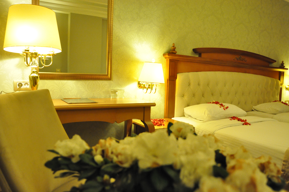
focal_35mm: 27
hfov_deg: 67.4
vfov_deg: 47.8
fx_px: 216
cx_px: 144
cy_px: 96
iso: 2500
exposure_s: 1/30
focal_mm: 18
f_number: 5.6
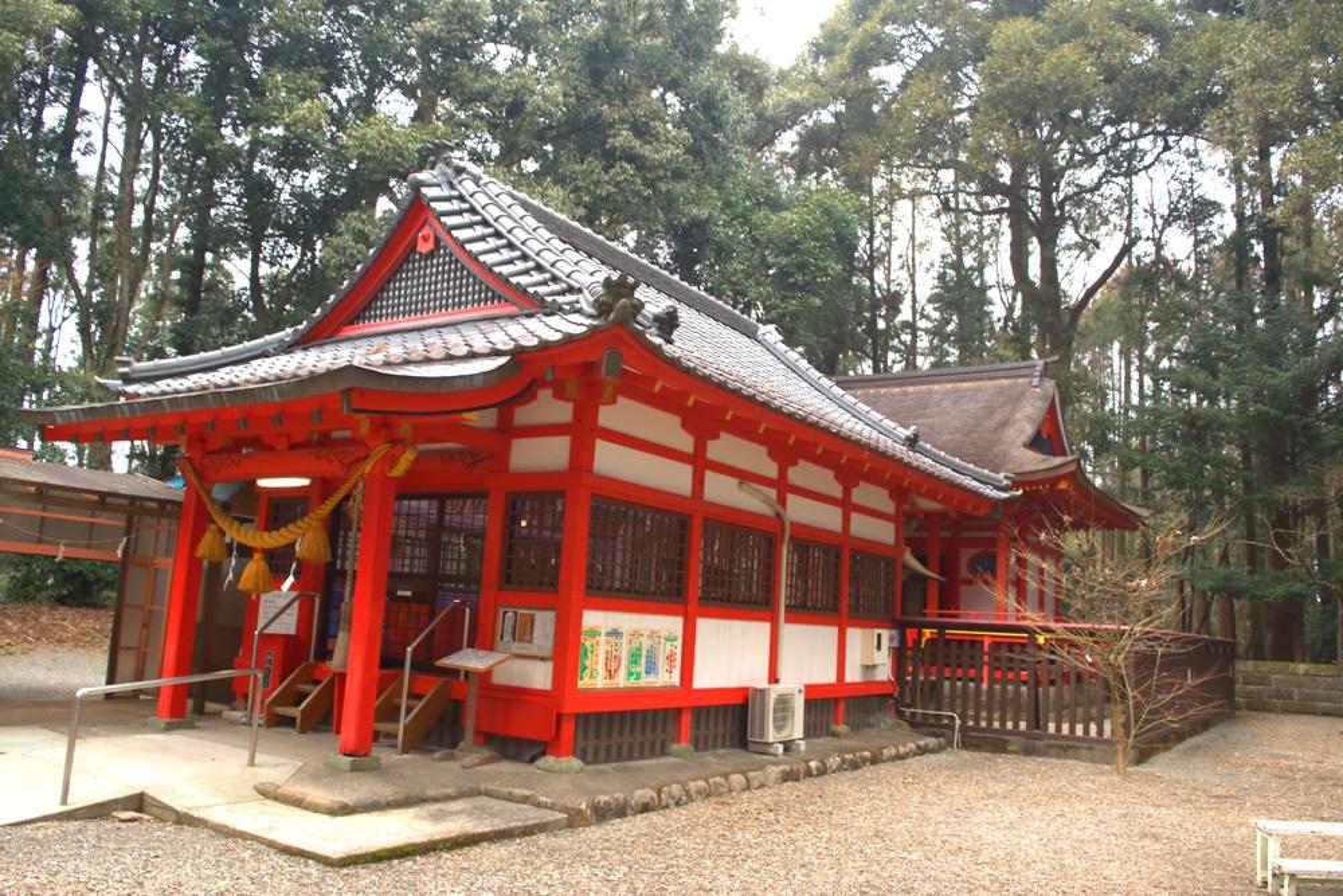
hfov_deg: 67.4
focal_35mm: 27
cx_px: 672
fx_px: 1007
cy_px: 448
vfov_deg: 47.9
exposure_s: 1/30
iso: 400
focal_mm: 18
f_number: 5.6
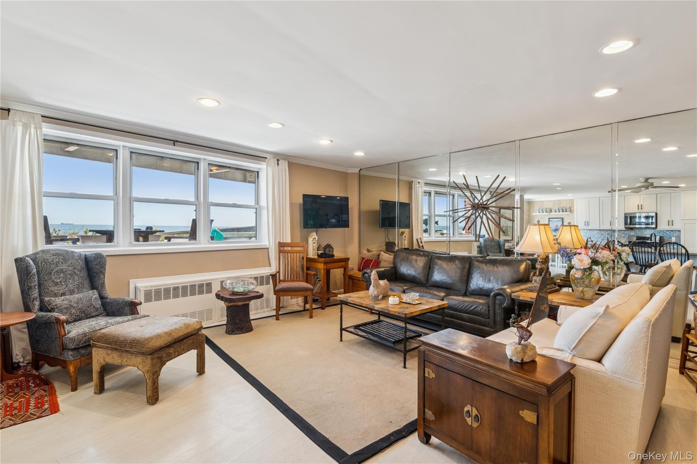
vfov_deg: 77.3
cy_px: 232
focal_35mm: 15
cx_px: 348
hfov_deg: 100.4
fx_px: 290
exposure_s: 1/40
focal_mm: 15
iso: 640
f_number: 14
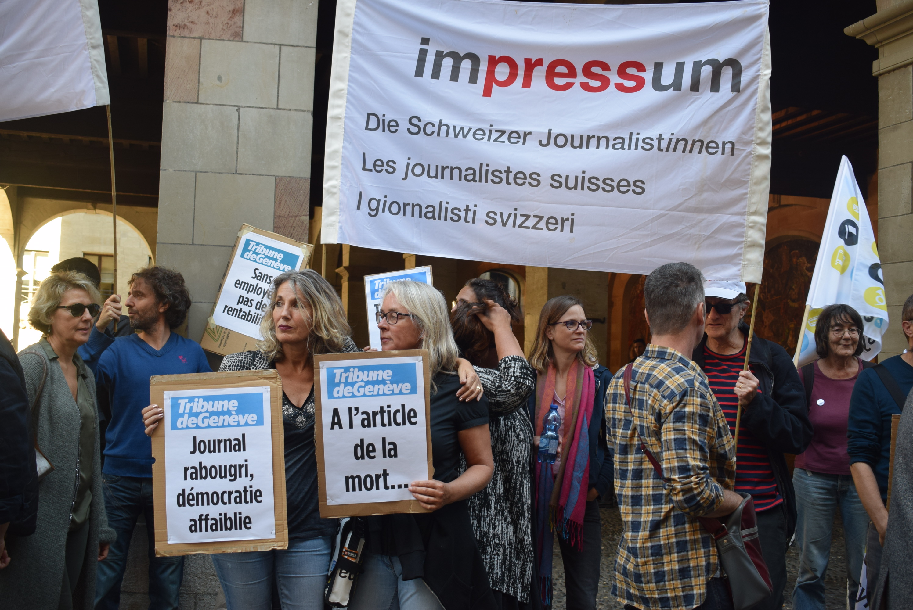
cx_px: 456
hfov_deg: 47.9
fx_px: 1028
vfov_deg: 33.1
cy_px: 305
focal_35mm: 40
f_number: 4.5
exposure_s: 1/80
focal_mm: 27
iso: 400
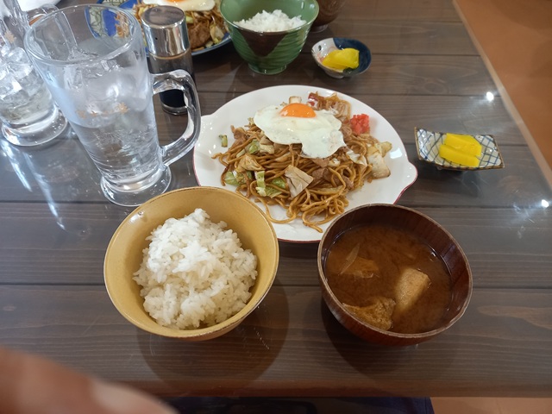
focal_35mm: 25
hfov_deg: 69.4
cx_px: 276
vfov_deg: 54.9
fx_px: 399
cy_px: 207
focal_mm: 4.65
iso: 320
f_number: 1.8
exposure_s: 1/40
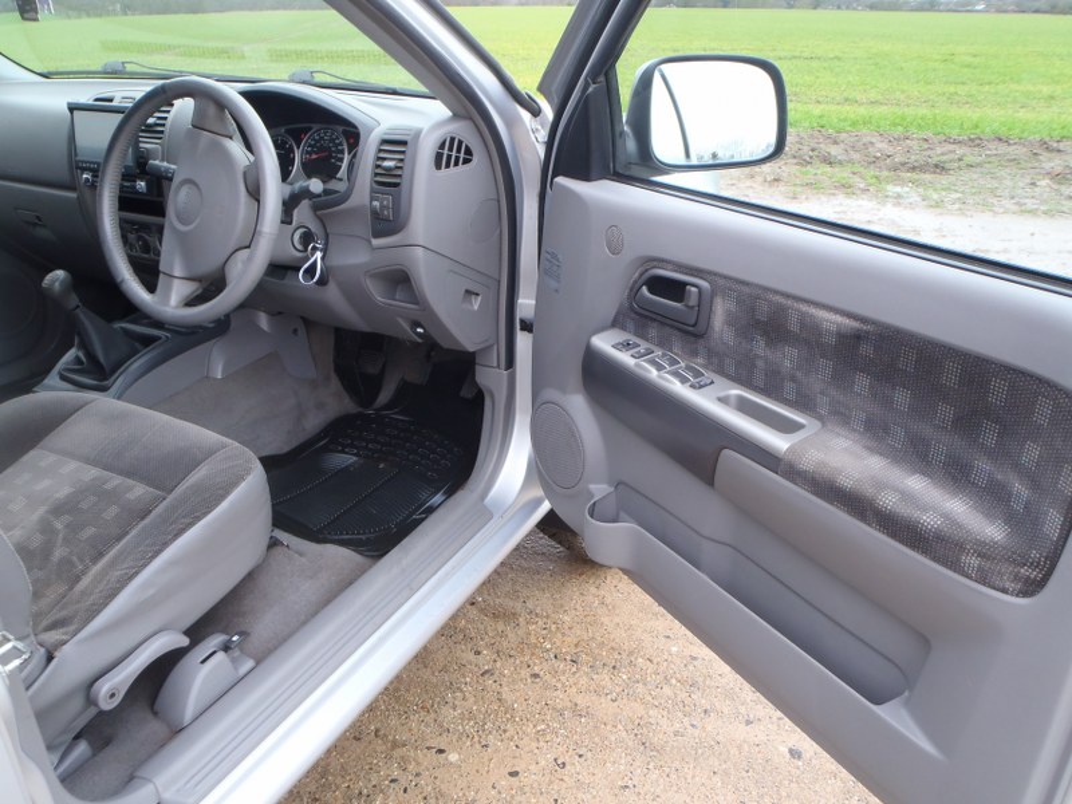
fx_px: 867
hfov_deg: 63.4
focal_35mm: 28
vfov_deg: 49.7
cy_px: 402
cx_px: 536
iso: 100
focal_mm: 5
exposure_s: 1/30
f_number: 3.5
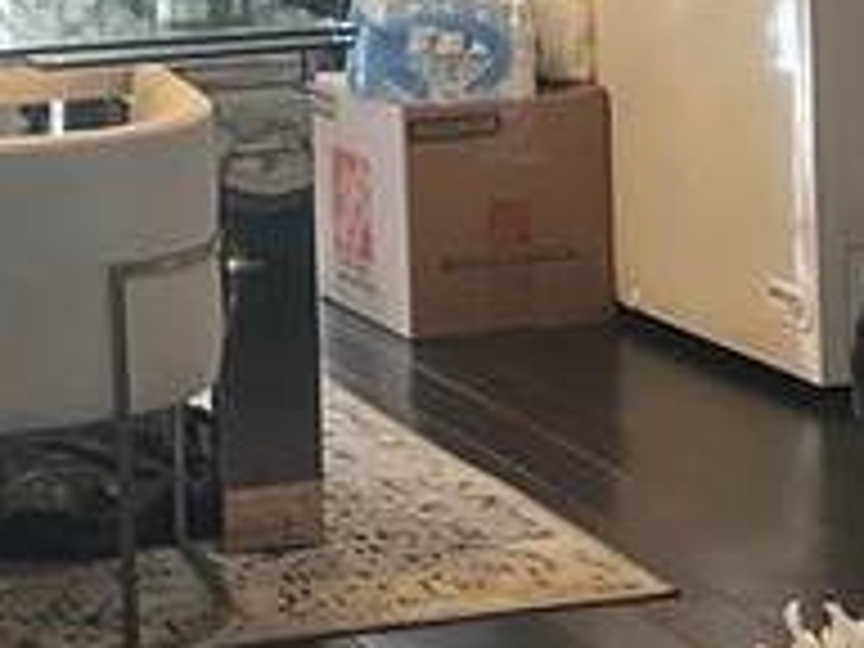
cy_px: -166
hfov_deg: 11.4
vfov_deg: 8.5
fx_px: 4318
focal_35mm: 173
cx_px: 531
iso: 200
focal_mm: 5.7
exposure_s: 1/60
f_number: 1.5
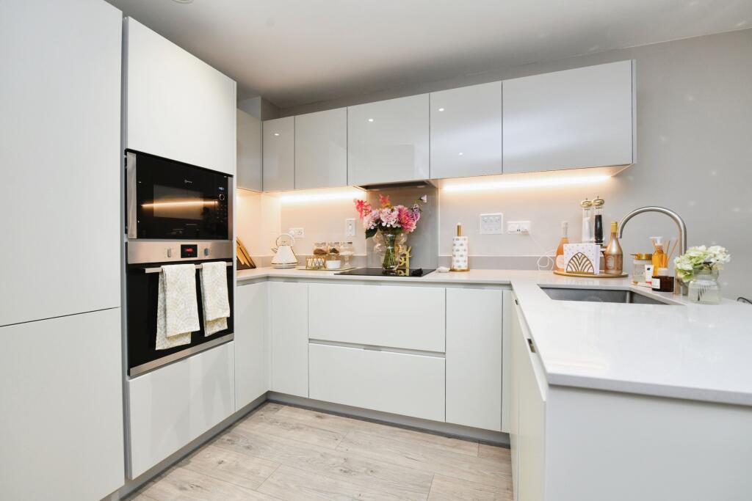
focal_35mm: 15
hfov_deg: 100.4
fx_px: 313
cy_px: 250
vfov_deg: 77.3
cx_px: 376
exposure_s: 1/60
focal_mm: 15
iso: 800
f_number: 6.3
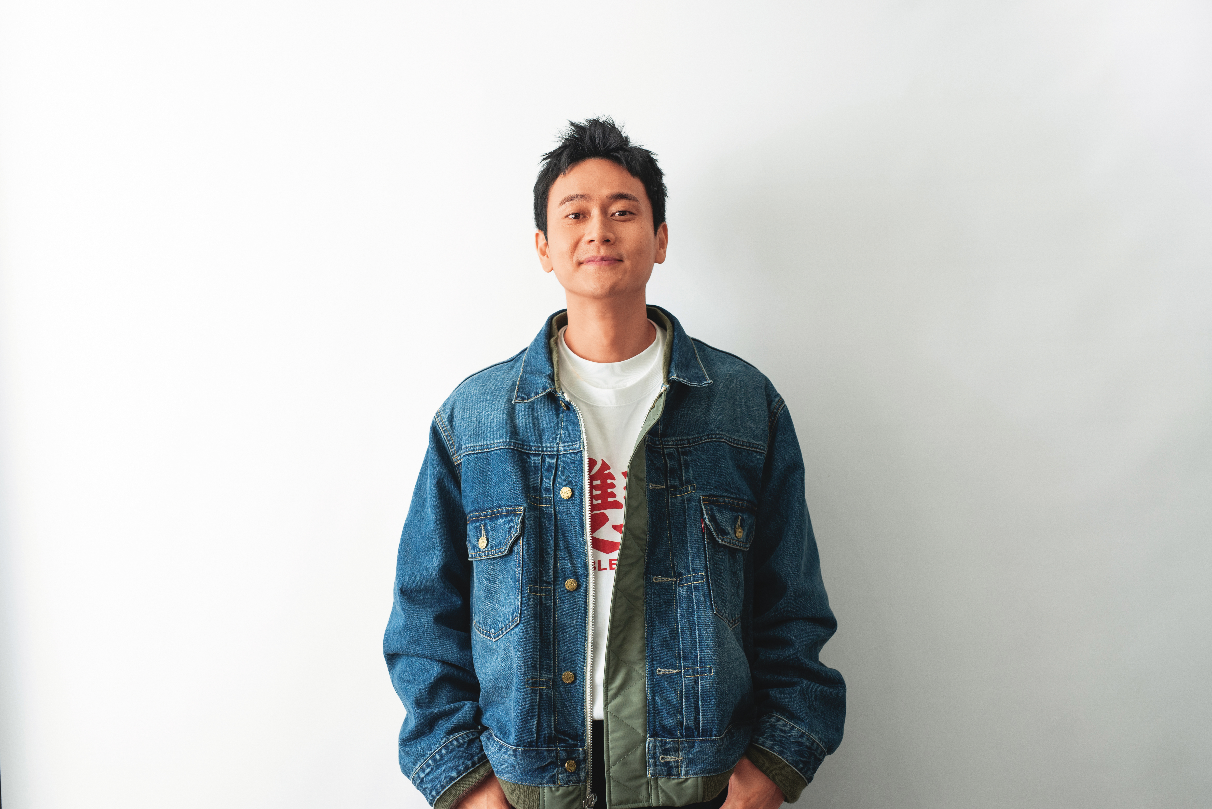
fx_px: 1684
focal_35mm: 50
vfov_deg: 27.0
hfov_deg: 39.6
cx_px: 606
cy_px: 404
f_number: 4.5
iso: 200
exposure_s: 1/200
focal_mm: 50
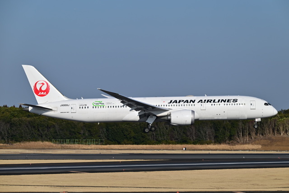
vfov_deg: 8.1
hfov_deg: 12.1
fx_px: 1365
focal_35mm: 170
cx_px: 144
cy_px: 96
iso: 100
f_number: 8
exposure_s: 1/750
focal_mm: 170
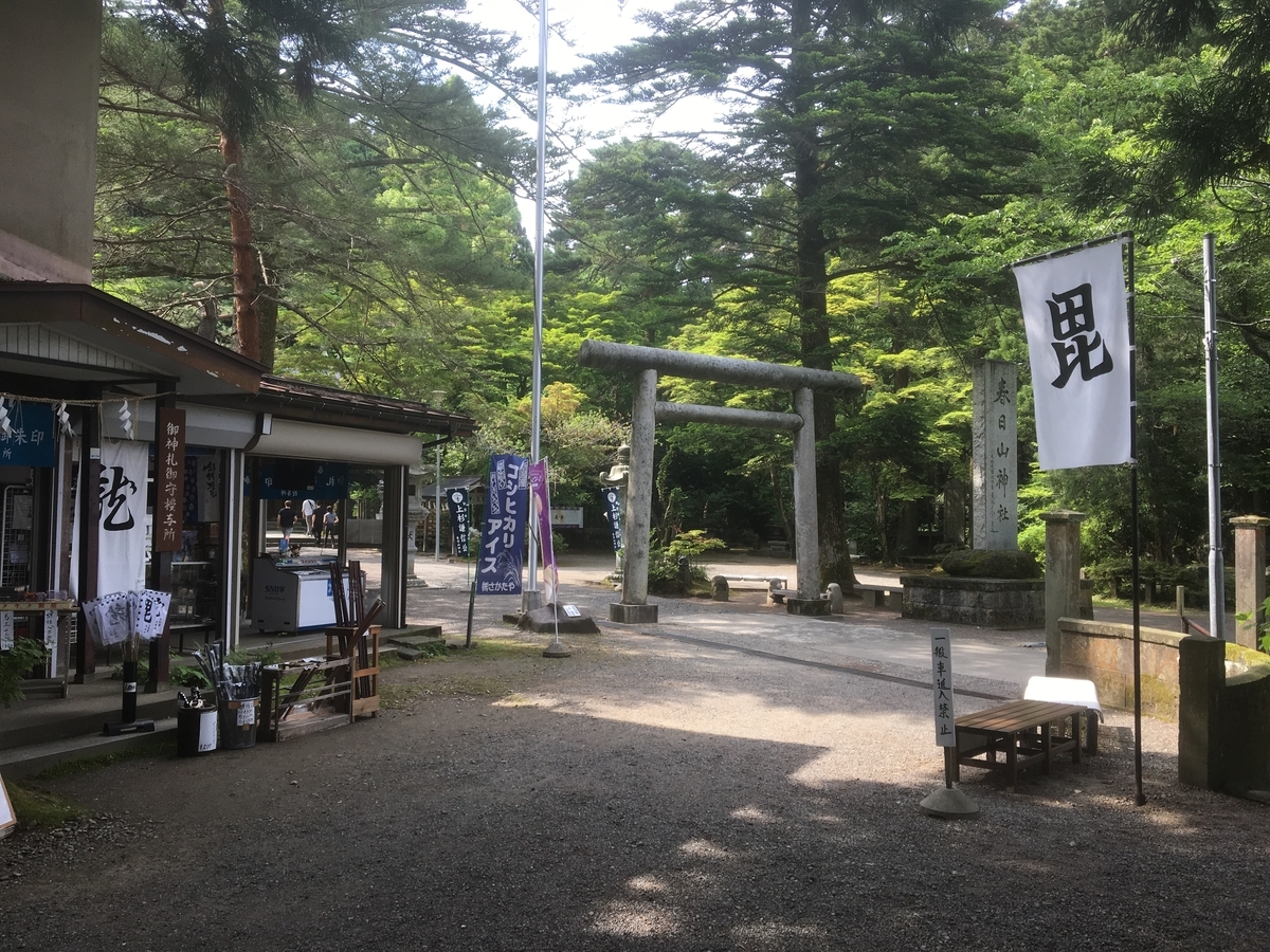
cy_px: 476
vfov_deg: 48.2
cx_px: 635
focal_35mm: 29
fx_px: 1064
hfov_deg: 61.7
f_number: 2.2
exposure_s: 1/240
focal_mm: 4.15
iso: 25
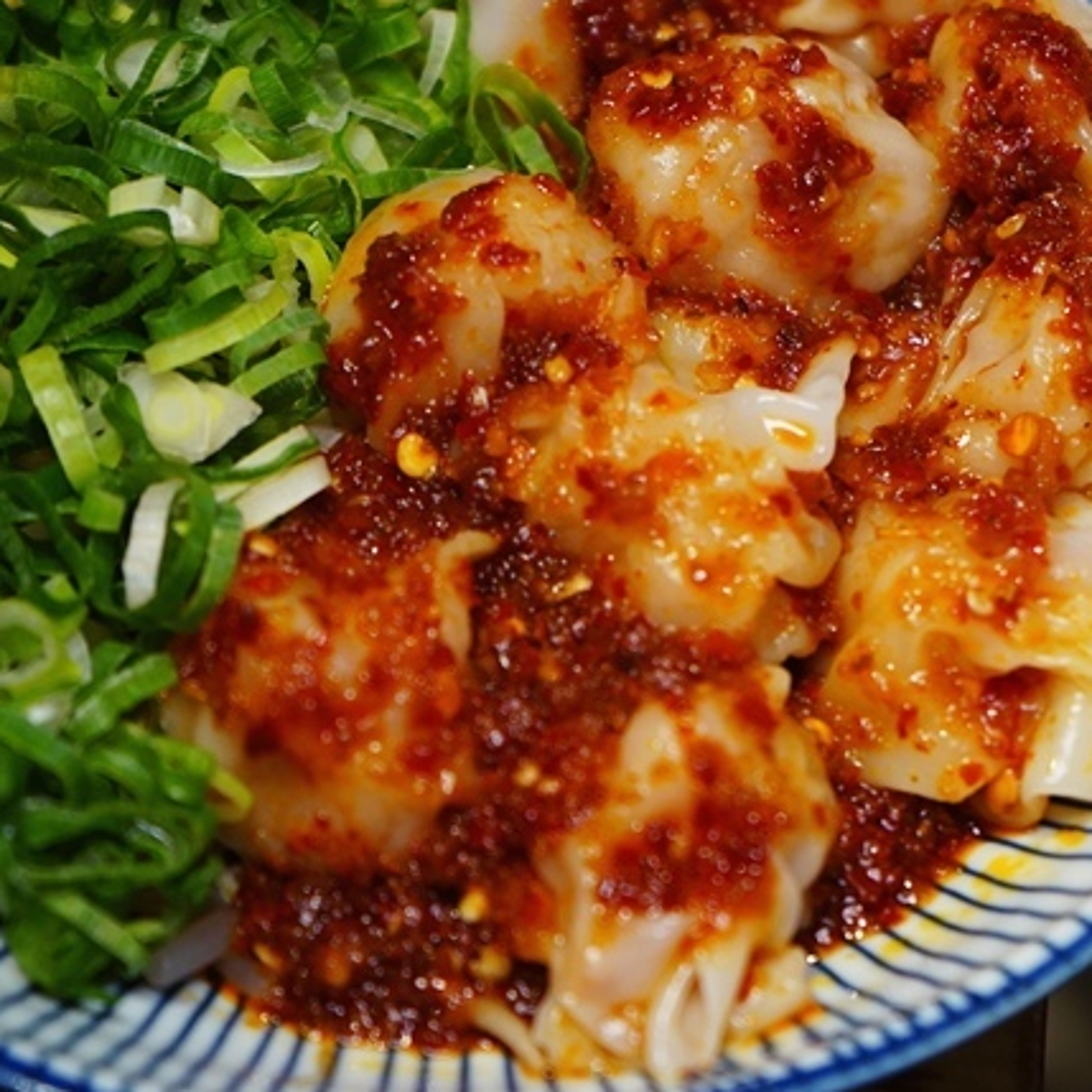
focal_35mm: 111
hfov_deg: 15.6
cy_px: 416
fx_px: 3962
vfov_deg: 15.7
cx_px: 850
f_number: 5.6
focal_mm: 70
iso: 1000
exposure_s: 1/80
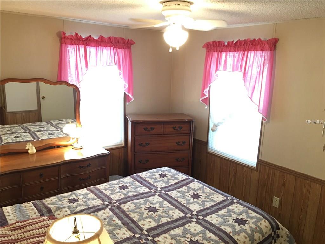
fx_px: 272
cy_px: 122
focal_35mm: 29
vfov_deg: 48.2
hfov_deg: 61.7
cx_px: 162
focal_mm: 4.15
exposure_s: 1/10
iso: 80
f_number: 2.2
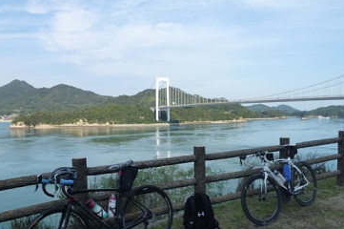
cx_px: 195
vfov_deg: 42.1
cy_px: 134
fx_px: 296
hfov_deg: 60.1
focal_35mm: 31
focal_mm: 4.3
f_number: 4
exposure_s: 1/500
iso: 160
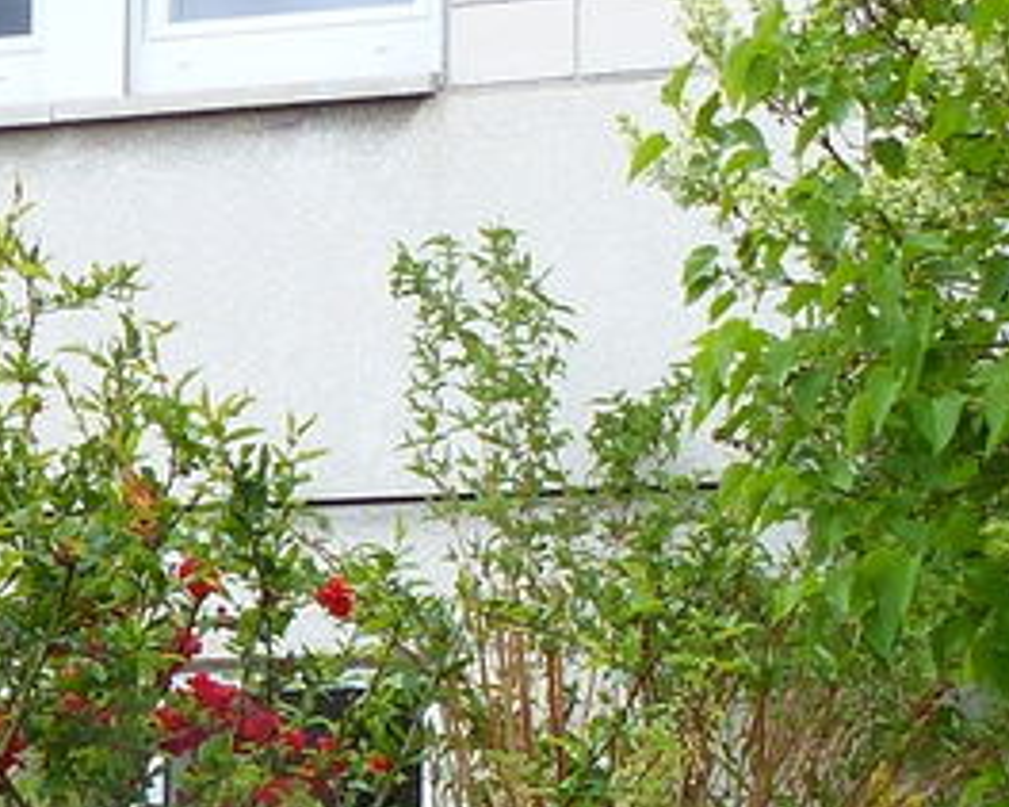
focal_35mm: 154
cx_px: 294
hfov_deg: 12.5
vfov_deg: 10.0
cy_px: 597
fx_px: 4597
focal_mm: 4.7
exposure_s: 1/100
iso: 100
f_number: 3.5
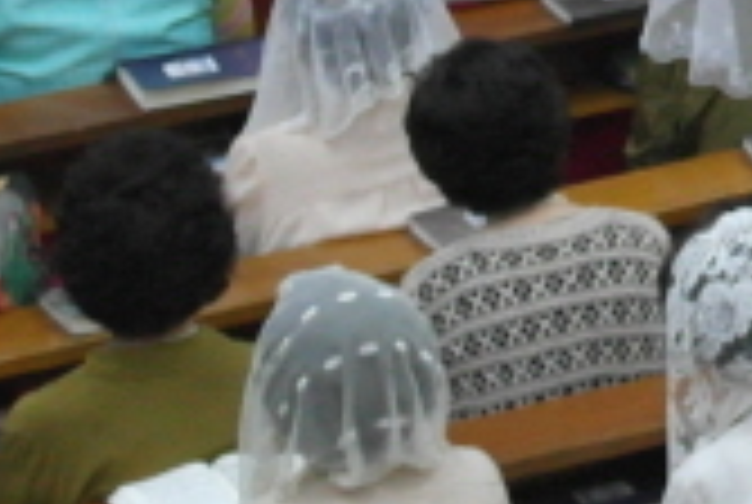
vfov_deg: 3.4
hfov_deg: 4.9
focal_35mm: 405
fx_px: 8475
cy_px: -736
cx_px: 1972
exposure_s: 1/30
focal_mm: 35
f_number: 4.5
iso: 1600
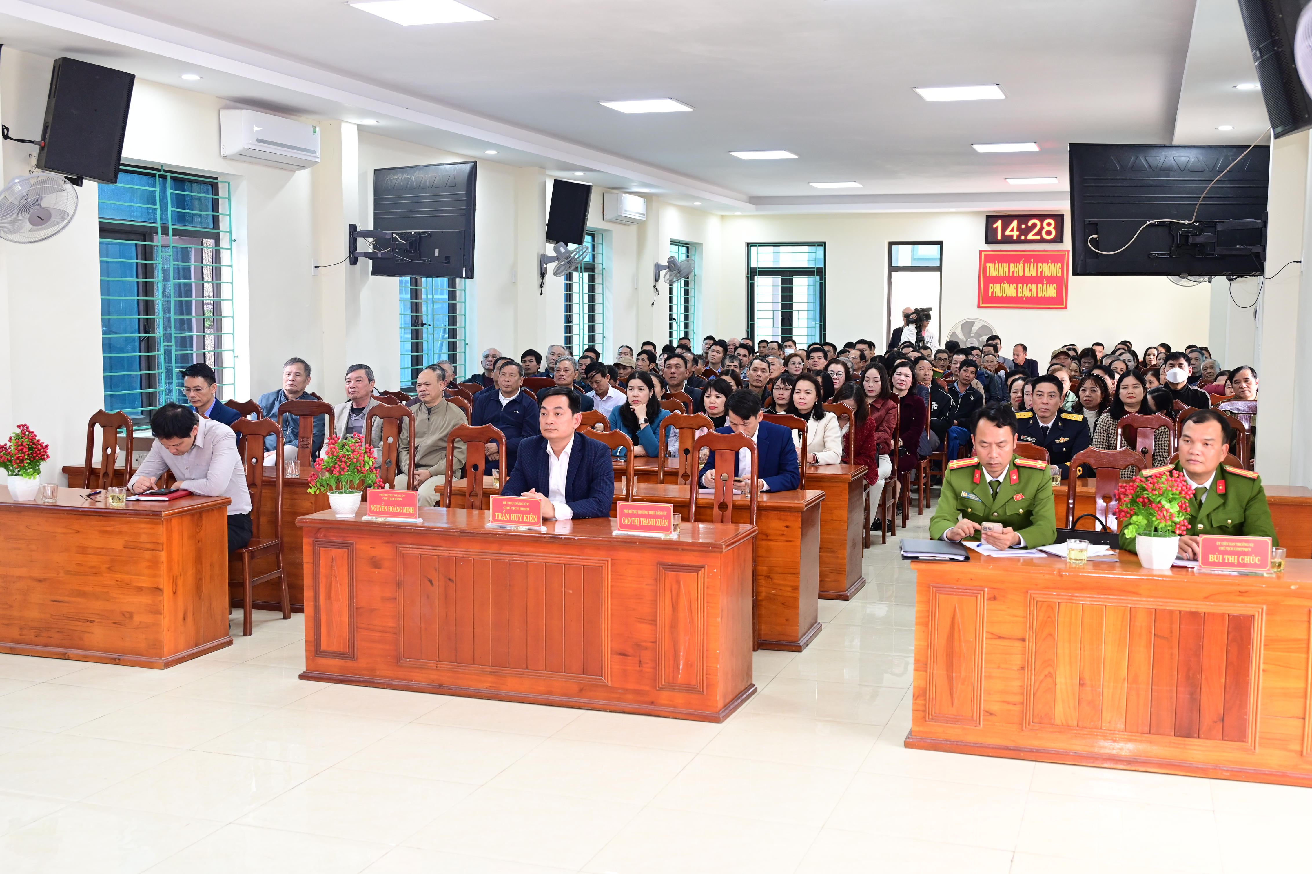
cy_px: 437
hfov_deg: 51.9
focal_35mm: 37
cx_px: 656
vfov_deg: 35.9
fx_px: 1348
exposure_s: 1/160
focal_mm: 37
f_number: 4
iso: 1600
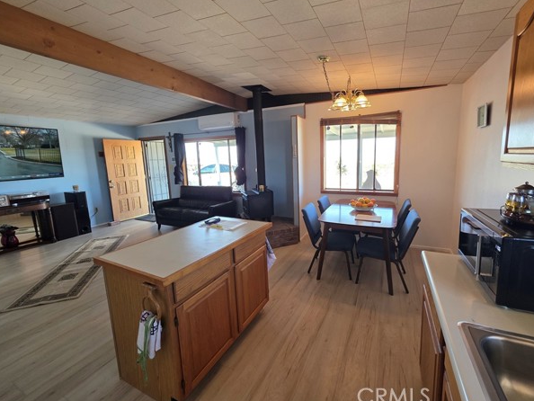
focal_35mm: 14
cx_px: 280
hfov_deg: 102.0
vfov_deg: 85.7
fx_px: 216
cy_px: 193
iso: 125
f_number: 1.9
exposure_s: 1/120
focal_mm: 2.2
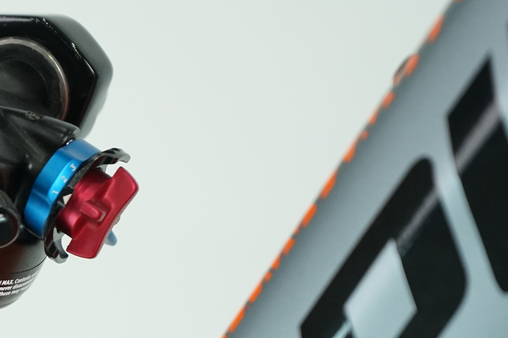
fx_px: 2681
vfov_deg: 7.2
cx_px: -107
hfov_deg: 10.6
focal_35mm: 190
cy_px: 384
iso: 1600
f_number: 6.3
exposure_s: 1/200
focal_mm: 70
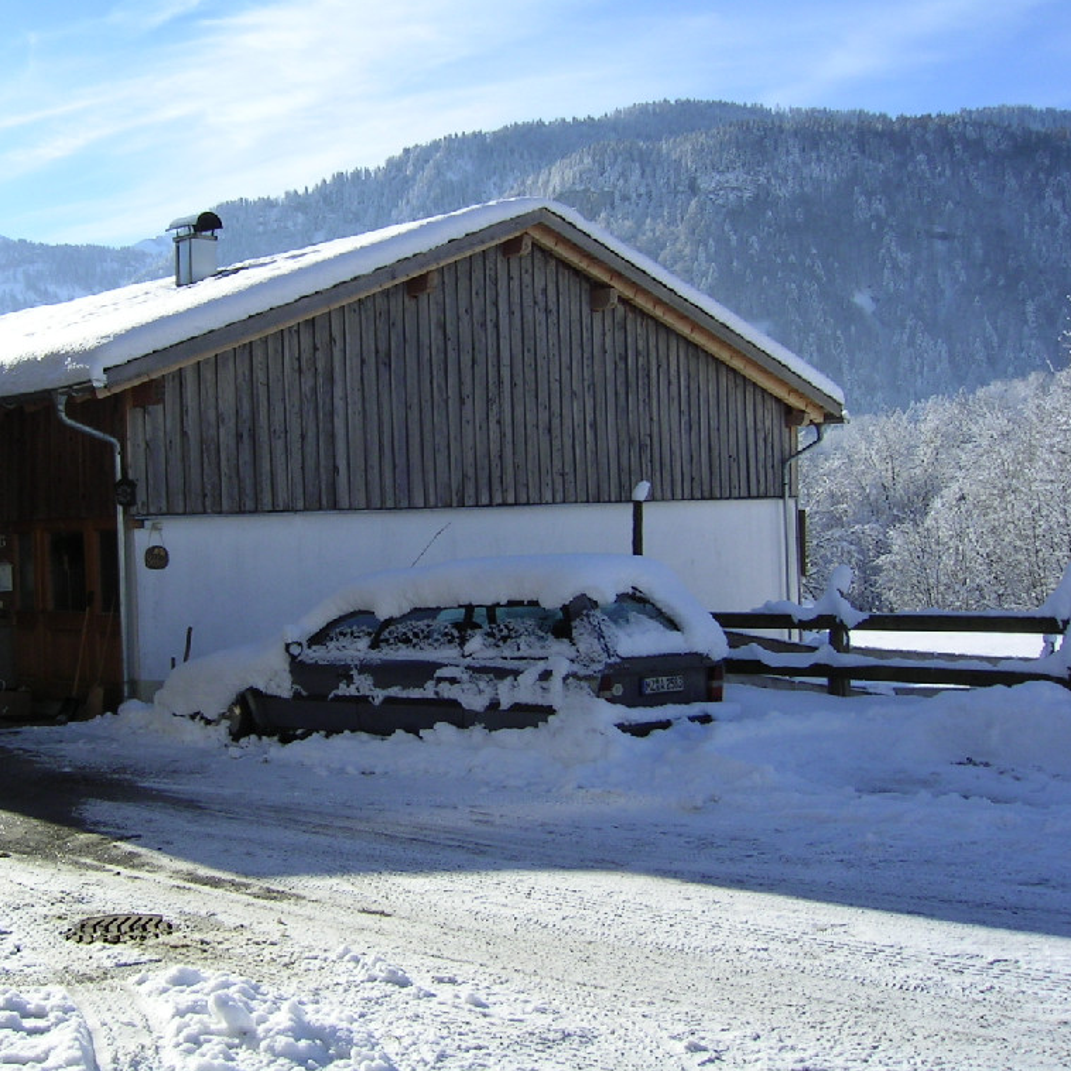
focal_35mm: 43
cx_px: 384
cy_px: 534
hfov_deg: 38.8
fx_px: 1505
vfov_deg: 39.2
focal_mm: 5.6
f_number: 4.8
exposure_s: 1/493
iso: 50
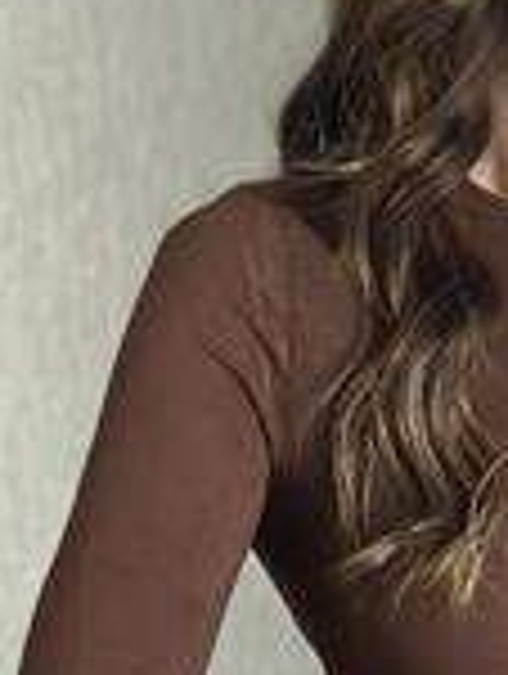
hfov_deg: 9.0
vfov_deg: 12.1
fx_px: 3161
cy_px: 500
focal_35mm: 162
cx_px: 661
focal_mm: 6.86
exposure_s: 1/40
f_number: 1.78
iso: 500
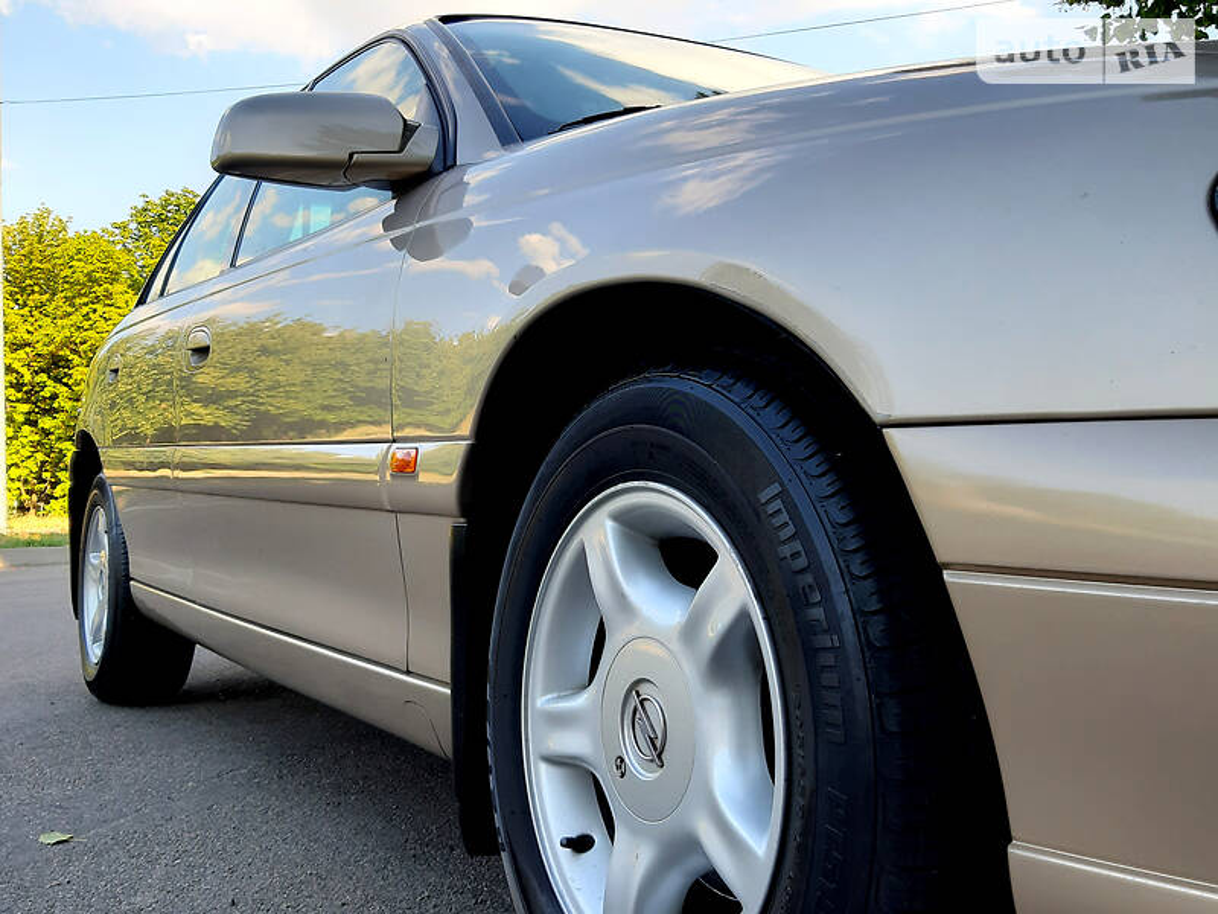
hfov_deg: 65.3
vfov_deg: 51.4
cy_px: 457
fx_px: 950
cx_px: 609
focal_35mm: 27
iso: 40
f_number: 1.7
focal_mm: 3.9
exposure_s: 1/278
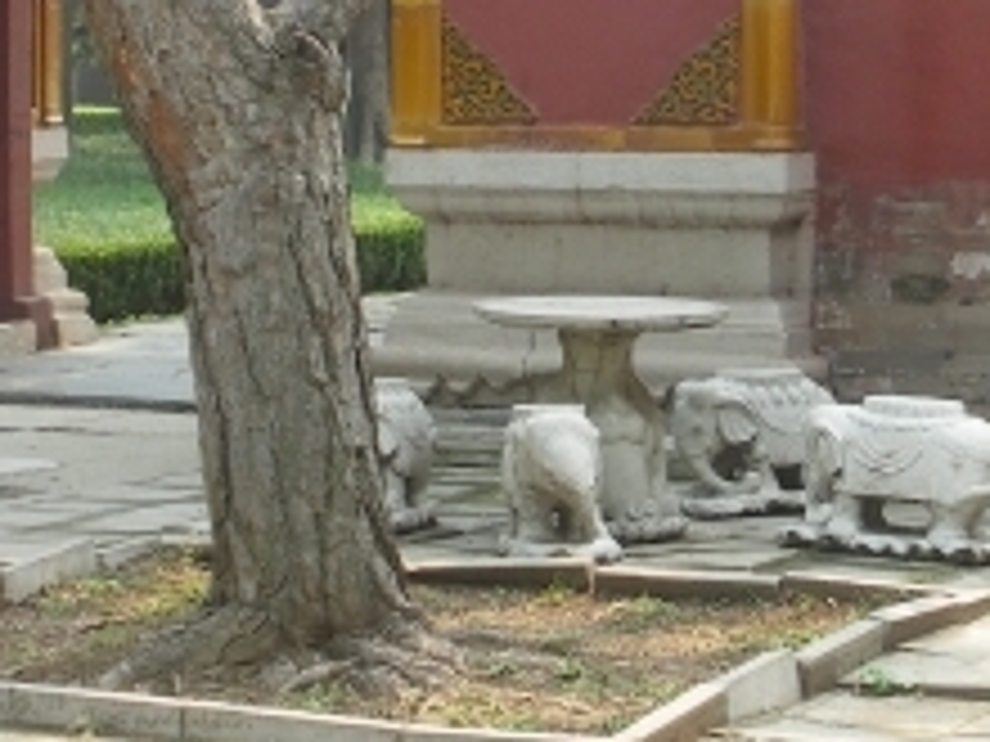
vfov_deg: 10.6
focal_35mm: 139
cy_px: 112
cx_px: 770
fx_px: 3975
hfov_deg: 14.1
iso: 80
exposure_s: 1/60
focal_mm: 9
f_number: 4.4
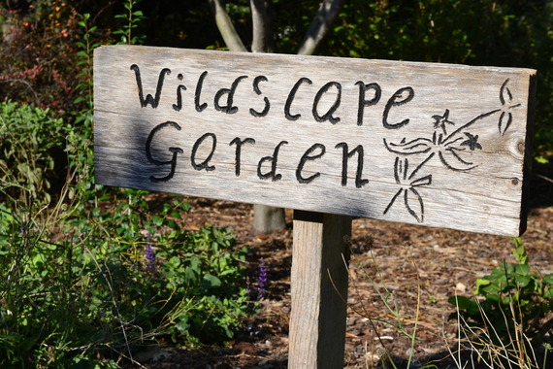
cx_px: 276
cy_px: 184
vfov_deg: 22.6
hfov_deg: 33.4
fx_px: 922
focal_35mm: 60
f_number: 11
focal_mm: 40
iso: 400
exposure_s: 1/400
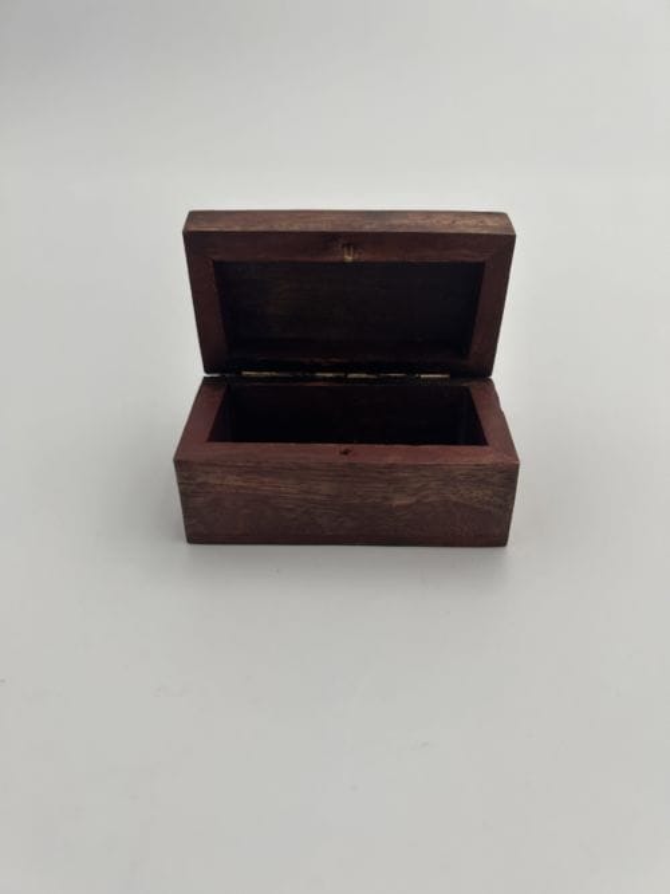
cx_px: 335
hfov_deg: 53.0
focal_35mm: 26
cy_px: 447
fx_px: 671
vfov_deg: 67.3
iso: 50
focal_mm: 5.7
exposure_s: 1/733
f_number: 1.5
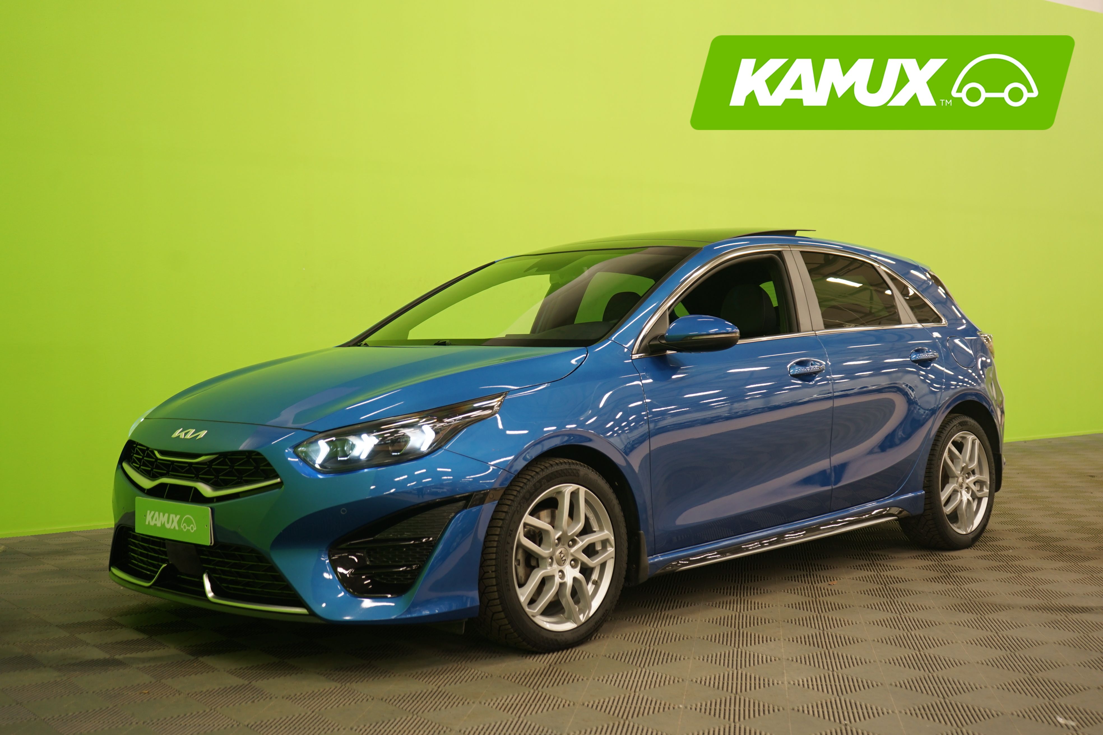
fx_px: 1317
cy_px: 368
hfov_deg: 45.4
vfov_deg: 31.2
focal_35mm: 43
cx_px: 552
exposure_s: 1/8
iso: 400
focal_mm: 43
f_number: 4.5
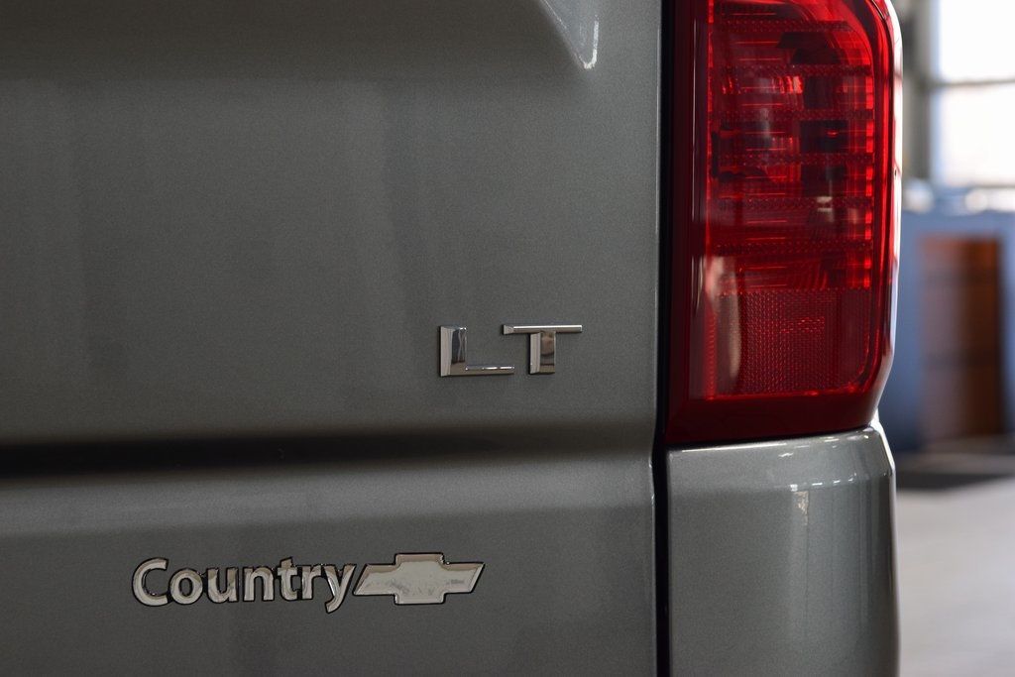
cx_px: 508
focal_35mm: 105
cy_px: 338
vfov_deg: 13.0
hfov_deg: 19.5
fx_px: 2961
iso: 720
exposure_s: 1/30
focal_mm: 70
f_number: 7.1
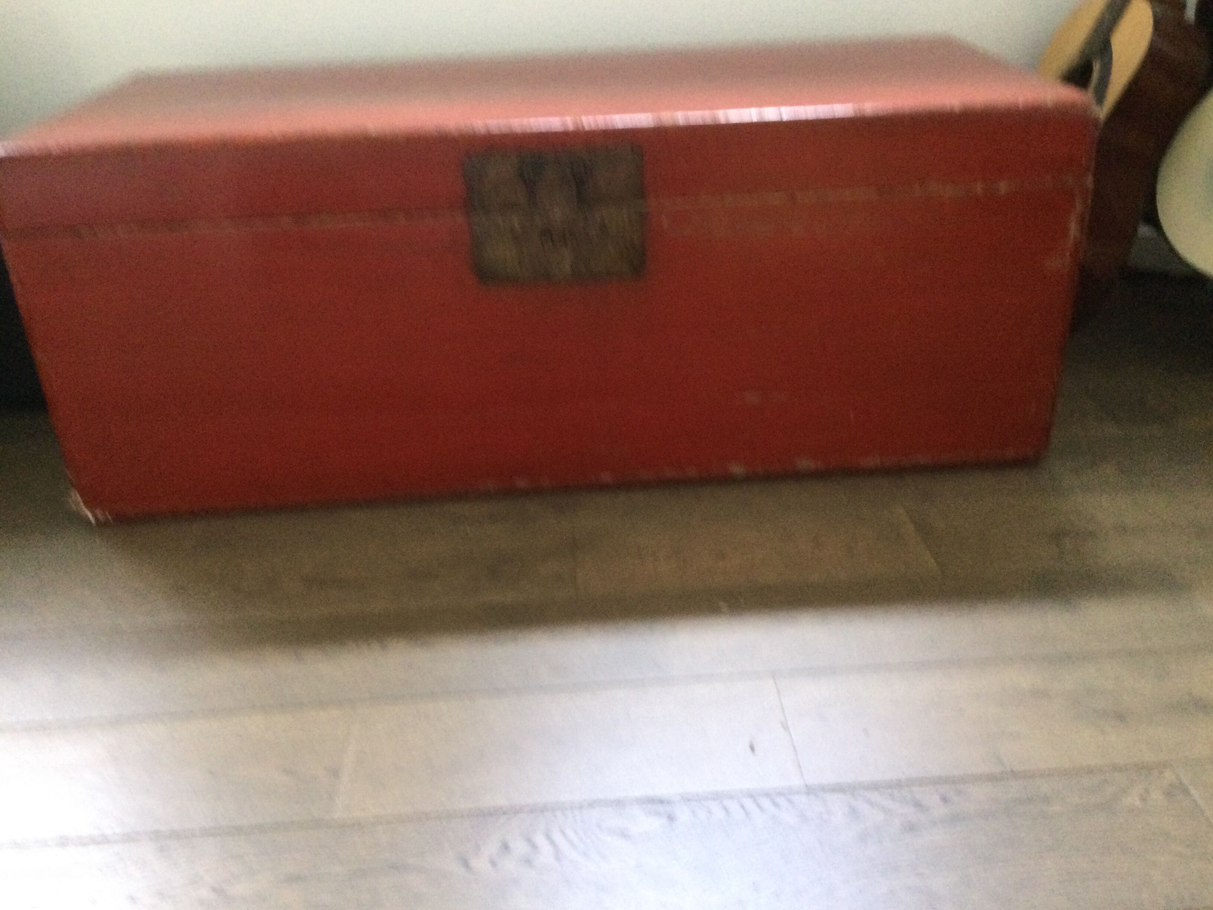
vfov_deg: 45.4
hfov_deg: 58.4
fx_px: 1086
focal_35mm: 31
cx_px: 606
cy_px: 455
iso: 200
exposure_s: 1/17
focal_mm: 3.3
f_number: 2.4
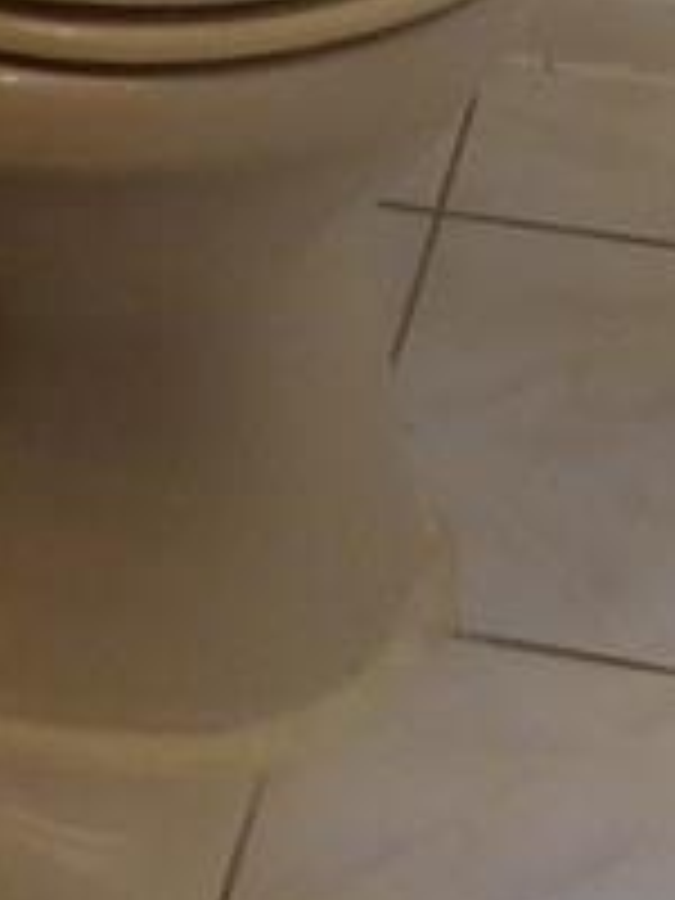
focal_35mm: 138
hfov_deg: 10.7
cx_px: 423
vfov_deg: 10.6
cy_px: -1701
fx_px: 3588
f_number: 3
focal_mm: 4
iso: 125
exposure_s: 1/80
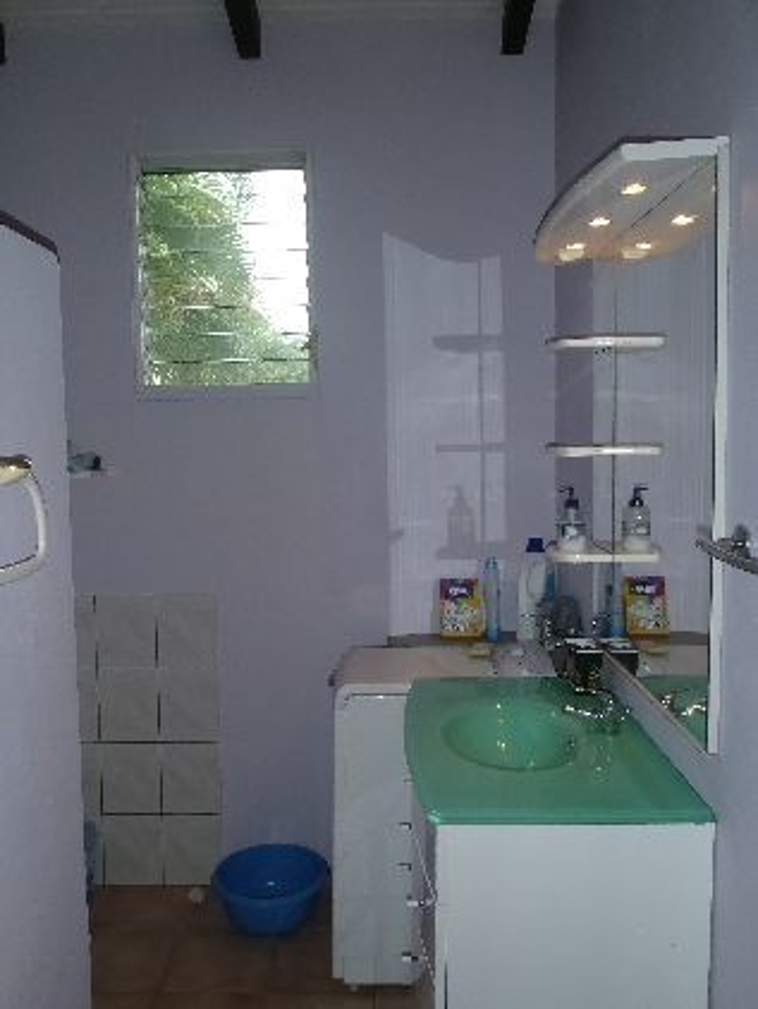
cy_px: 504
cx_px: 379
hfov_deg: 49.8
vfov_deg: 63.4
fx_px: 817
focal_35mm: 28
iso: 100
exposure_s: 1/30
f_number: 3.9
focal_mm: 5
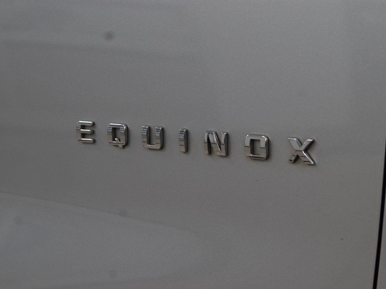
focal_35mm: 114
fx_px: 1271
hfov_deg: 17.3
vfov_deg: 13.0
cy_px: 144
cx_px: 206
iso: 800
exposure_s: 1/30
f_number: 7.1
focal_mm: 70
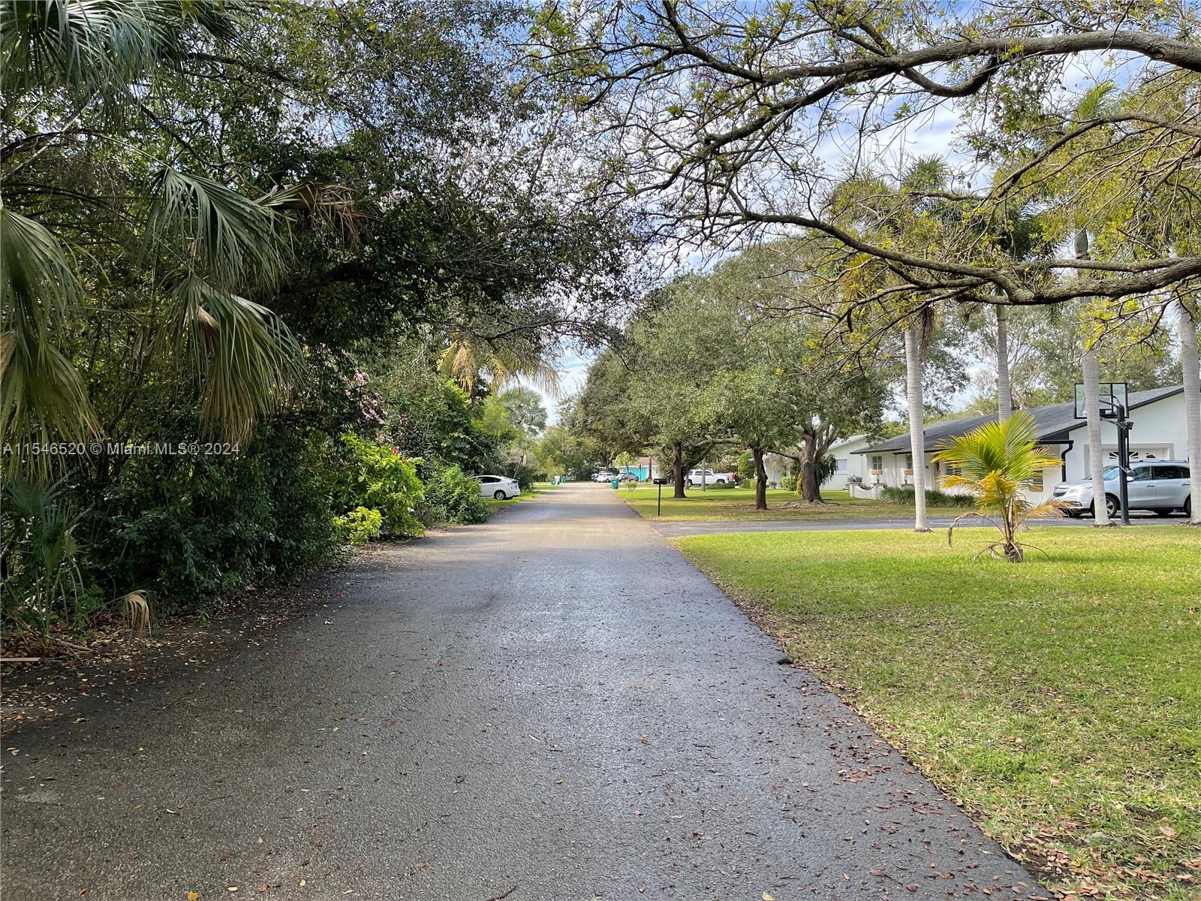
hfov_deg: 69.4
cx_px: 600
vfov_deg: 54.9
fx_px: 867
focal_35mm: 25
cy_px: 450
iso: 32
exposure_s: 1/713
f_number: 1.6
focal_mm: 5.1
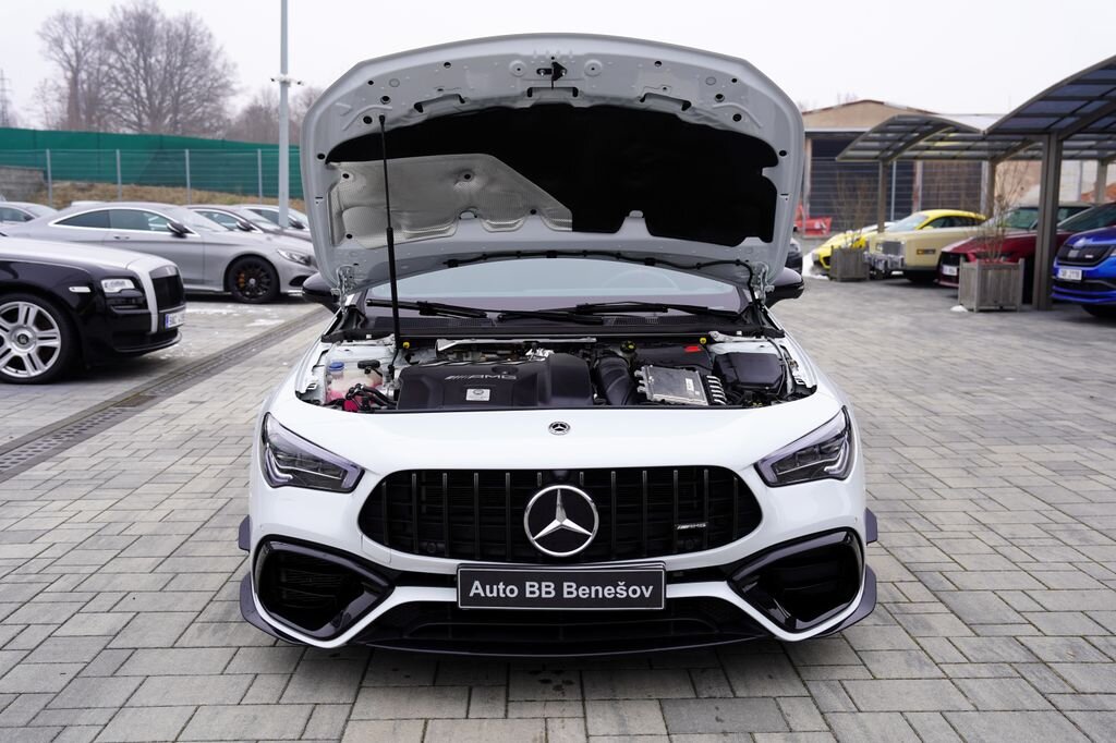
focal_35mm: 35
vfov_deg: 37.8
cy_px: 372
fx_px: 1085
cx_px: 558
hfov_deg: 54.4
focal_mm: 35
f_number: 4
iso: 100
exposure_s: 1/60
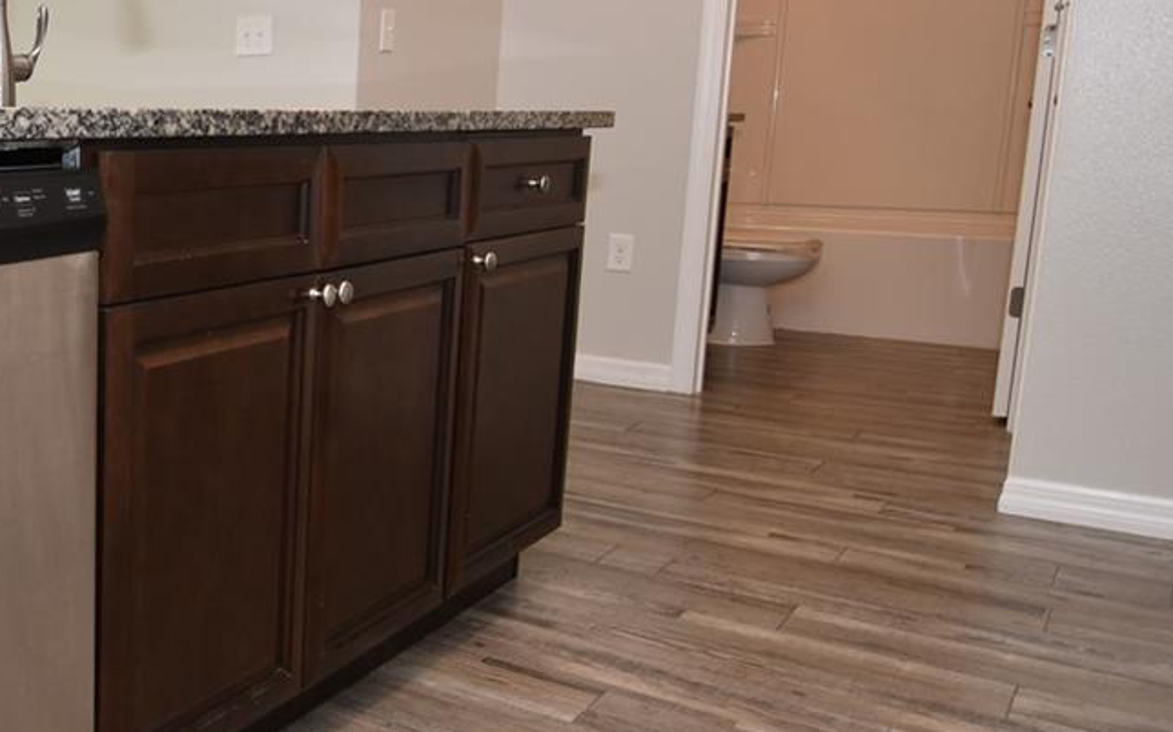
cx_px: -26
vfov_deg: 33.5
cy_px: 386
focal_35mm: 38
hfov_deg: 43.4
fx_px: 1214
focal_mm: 10
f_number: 4
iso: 220
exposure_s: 1/60
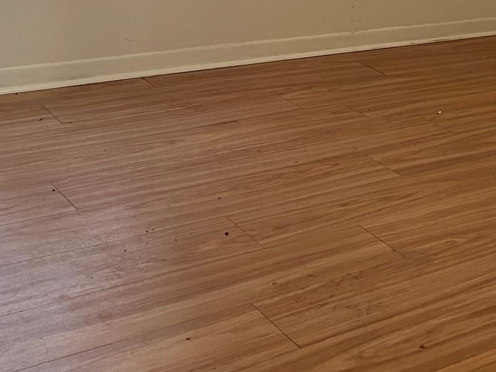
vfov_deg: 20.3
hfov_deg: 27.9
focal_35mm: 69
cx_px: 353
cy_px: -37
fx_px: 989
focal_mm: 5.1
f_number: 1.6
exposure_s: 1/60
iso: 160
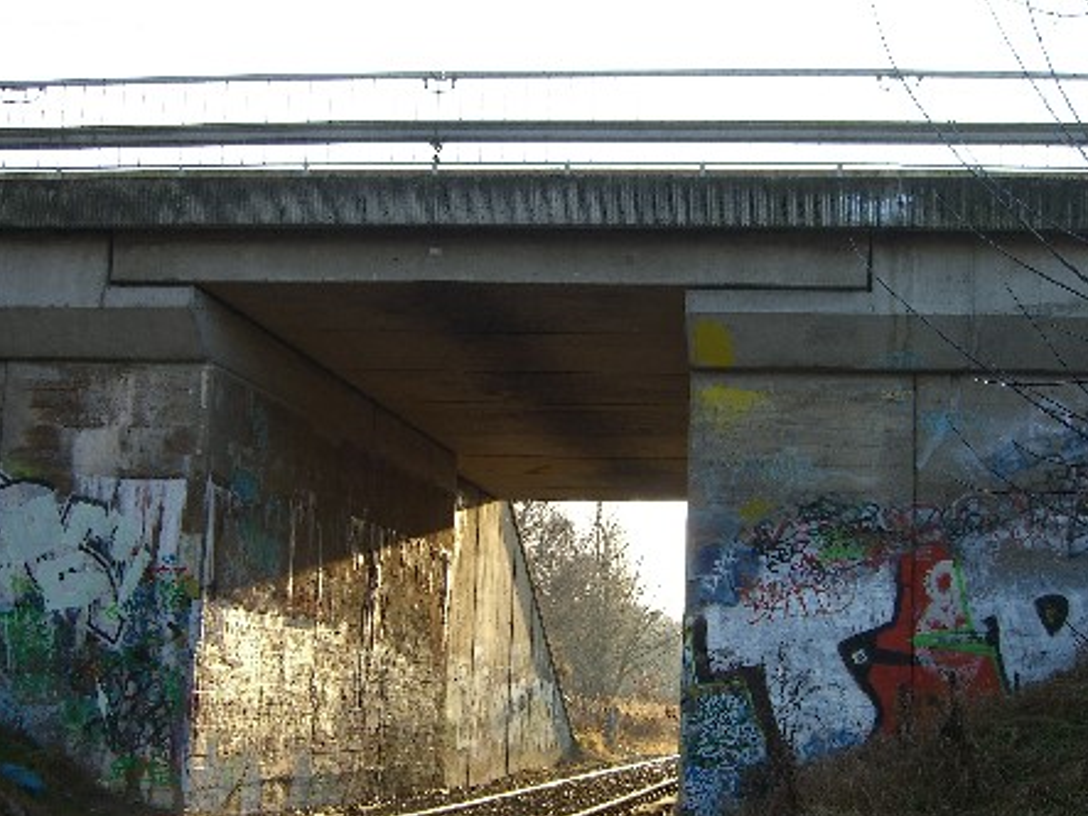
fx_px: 1571
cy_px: 495
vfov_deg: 29.0
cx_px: 512
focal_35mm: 50
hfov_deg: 38.2
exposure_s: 1/250
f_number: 2.8
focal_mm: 7.9
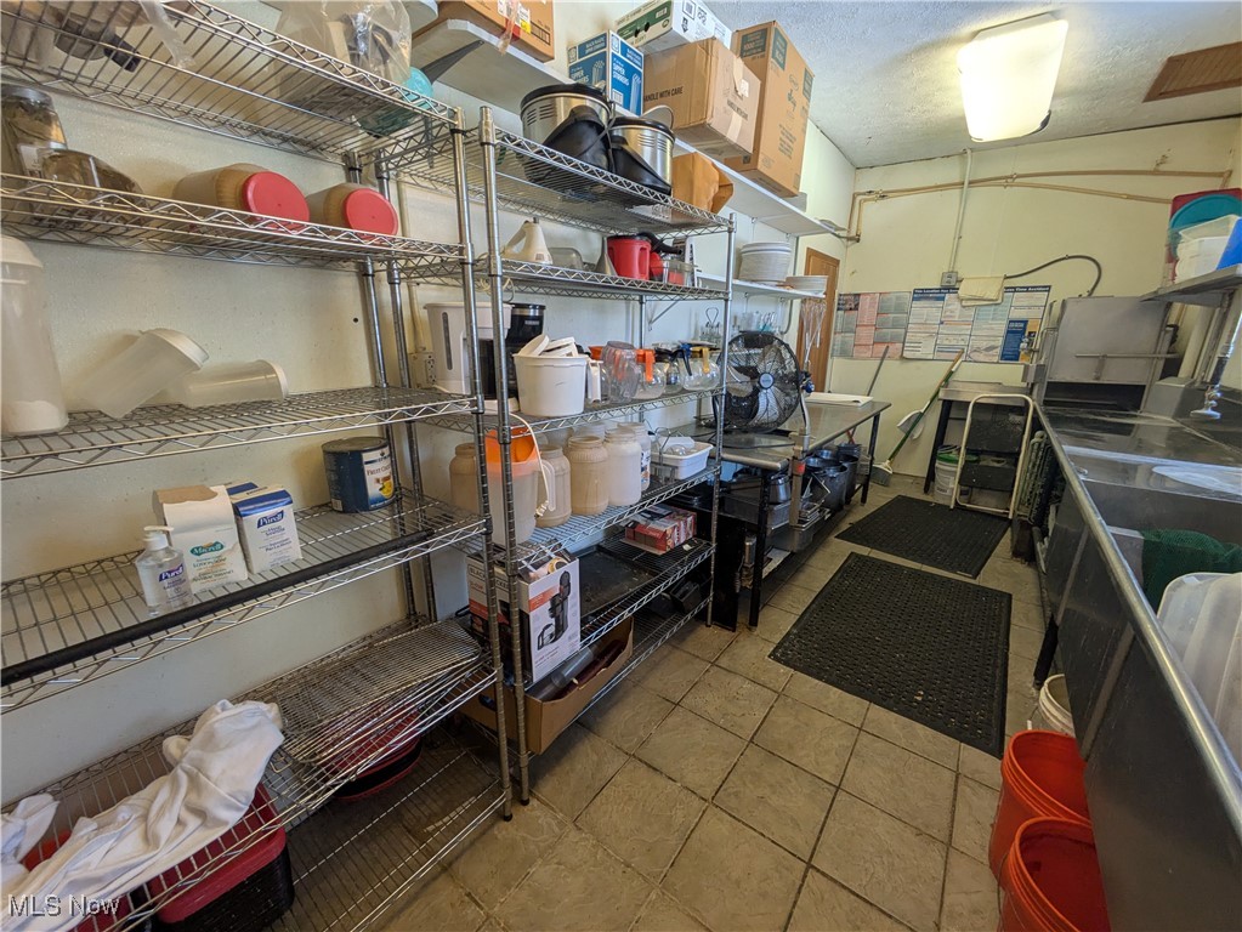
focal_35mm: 14
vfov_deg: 85.7
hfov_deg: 102.0
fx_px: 502
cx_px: 621
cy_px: 466
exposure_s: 1/40
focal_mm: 1.83
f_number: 2.2
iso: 93
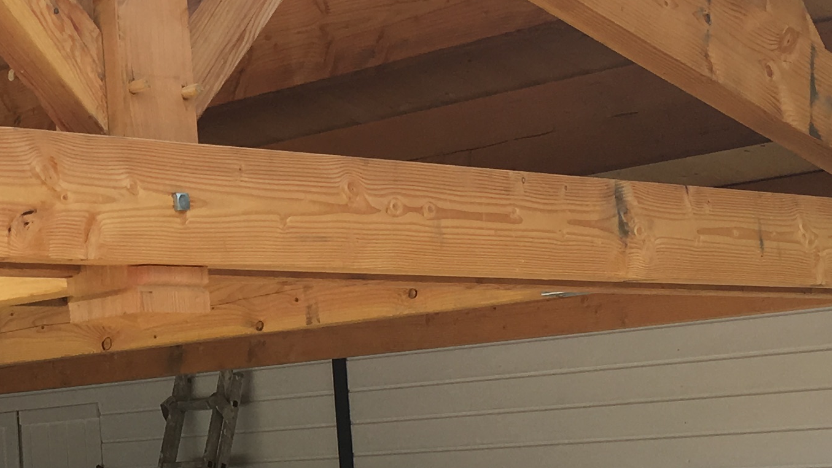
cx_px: 76
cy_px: 253
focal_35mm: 94
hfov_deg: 22.1
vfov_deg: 12.9
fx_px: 2074
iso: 25
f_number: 2.2
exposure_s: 1/574
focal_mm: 4.15
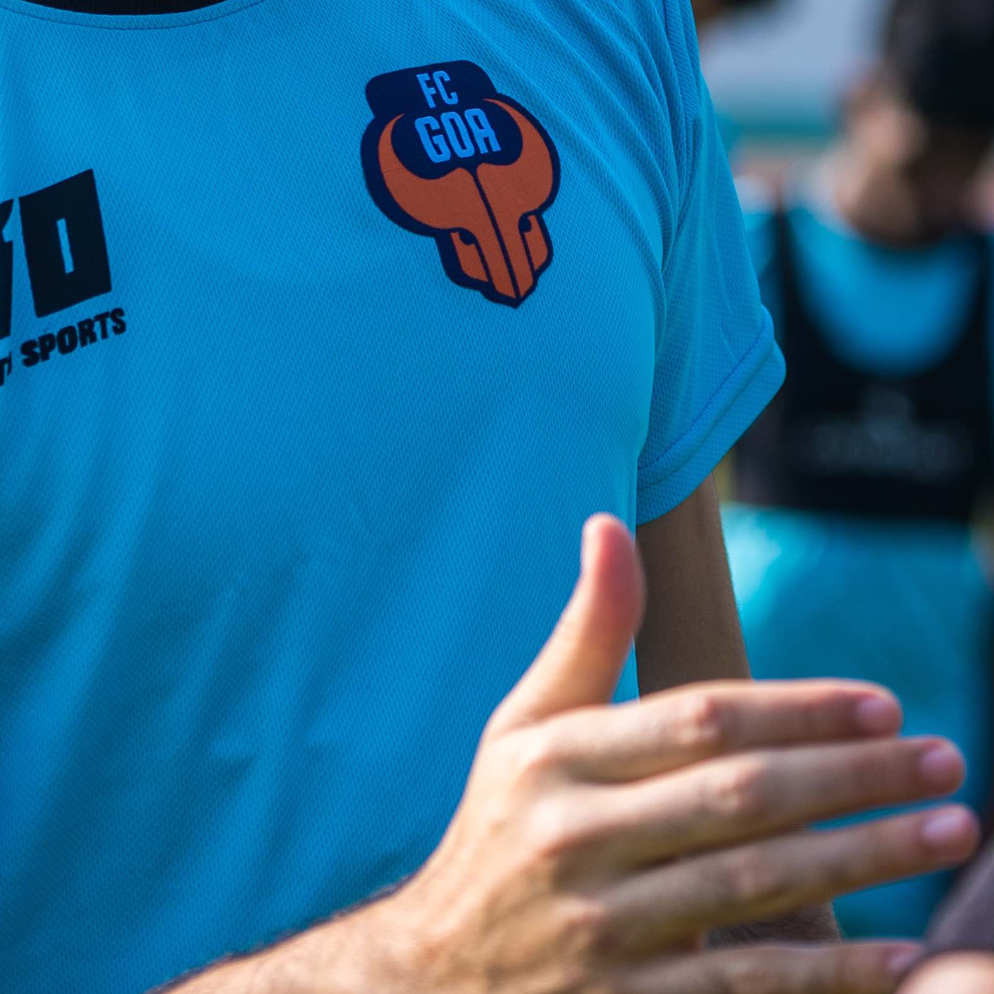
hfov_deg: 5.0
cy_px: 128
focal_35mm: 350
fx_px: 11371
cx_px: 161
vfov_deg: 5.0
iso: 125
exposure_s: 1/800
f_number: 4
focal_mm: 110
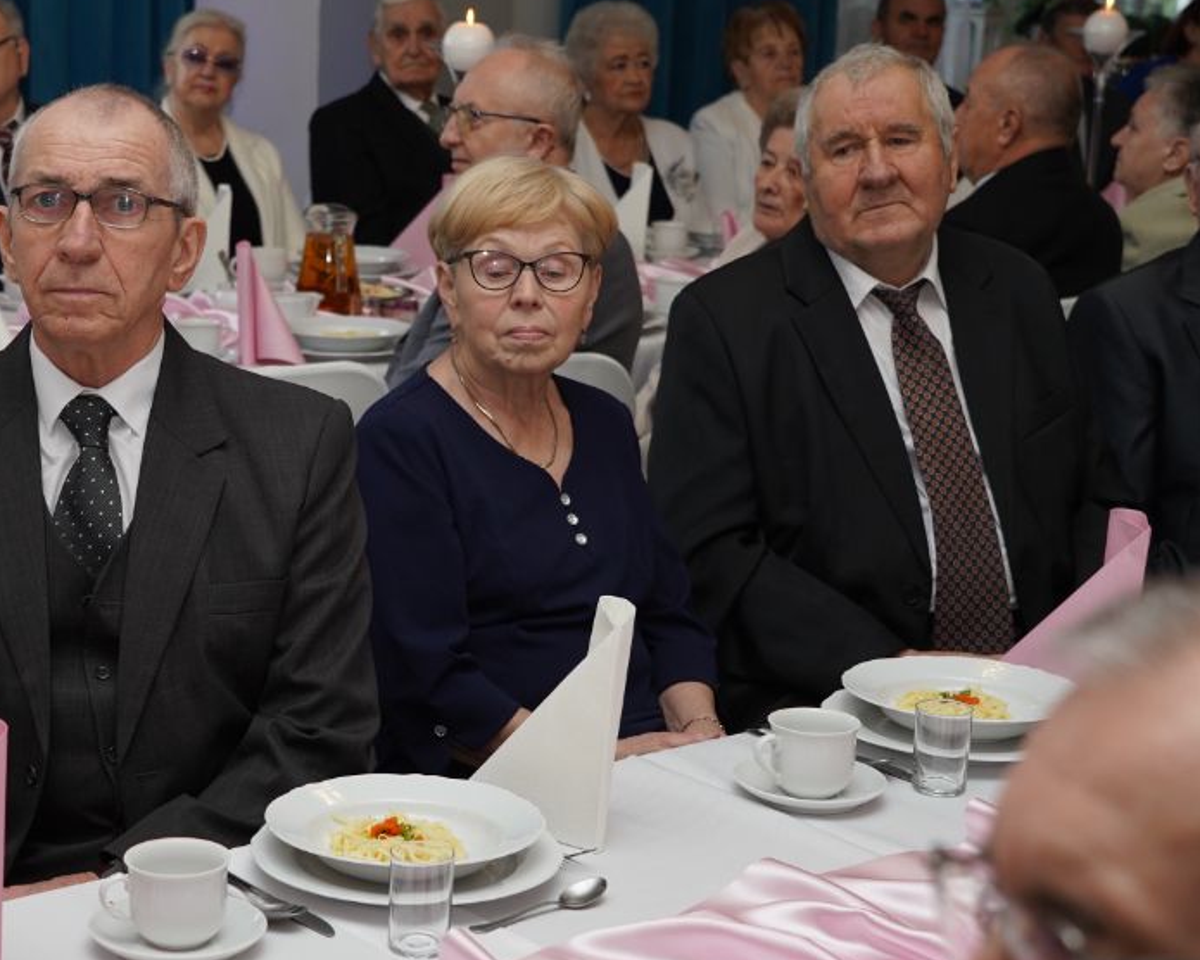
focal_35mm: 72
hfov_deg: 26.1
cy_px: 527
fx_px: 2557
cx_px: 309
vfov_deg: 21.3
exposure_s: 1/100
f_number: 5
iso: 500
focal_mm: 41
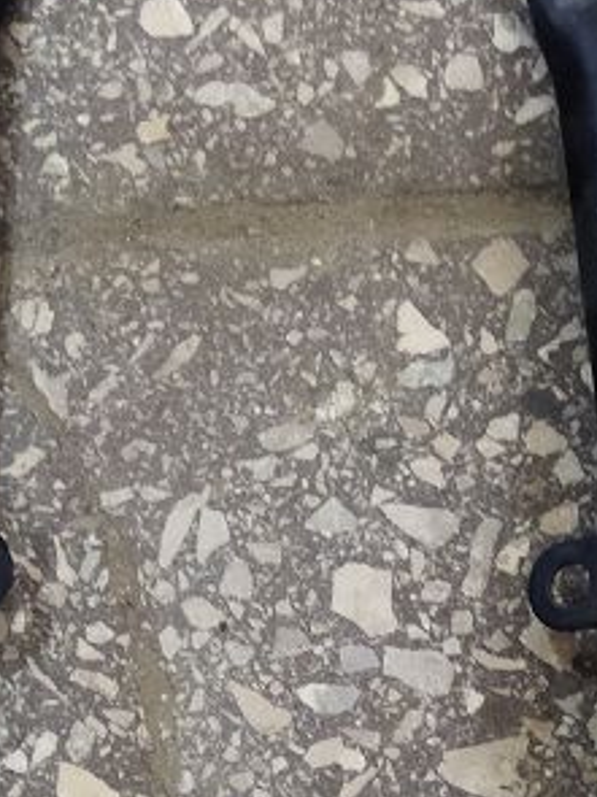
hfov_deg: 13.5
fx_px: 2531
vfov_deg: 17.5
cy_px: 802
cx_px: 319
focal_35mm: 110
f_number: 1.79
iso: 703
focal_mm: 4.71
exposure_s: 1/25
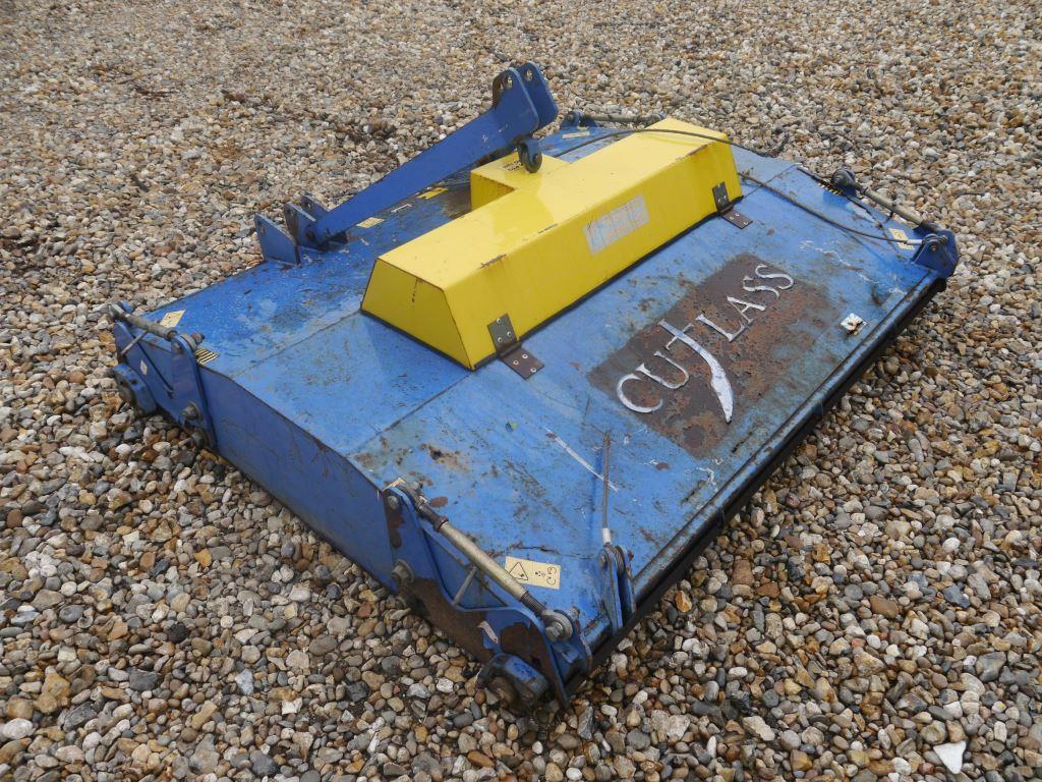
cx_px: 521
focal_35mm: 28
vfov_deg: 49.7
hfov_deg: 63.4
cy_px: 391
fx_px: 843
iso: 160
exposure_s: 1/250
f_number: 5.6
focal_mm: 14
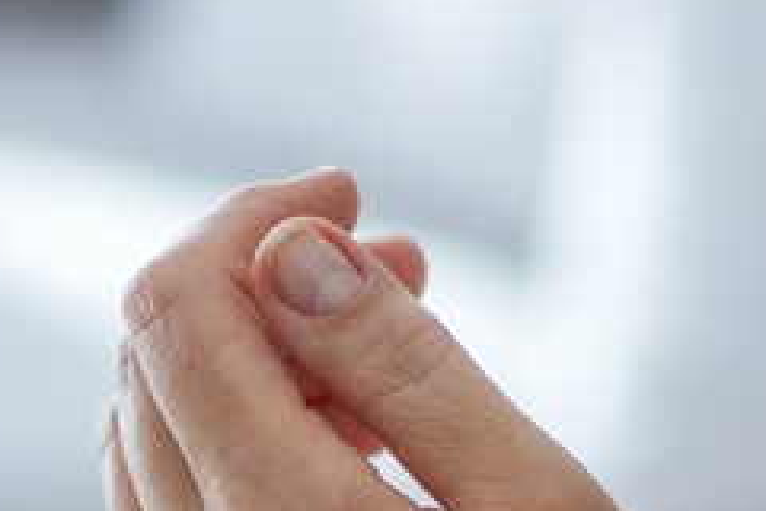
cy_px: 838
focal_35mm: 444
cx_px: 367
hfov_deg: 4.6
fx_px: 9447
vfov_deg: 3.1
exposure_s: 1/160
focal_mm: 85
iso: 50
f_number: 2
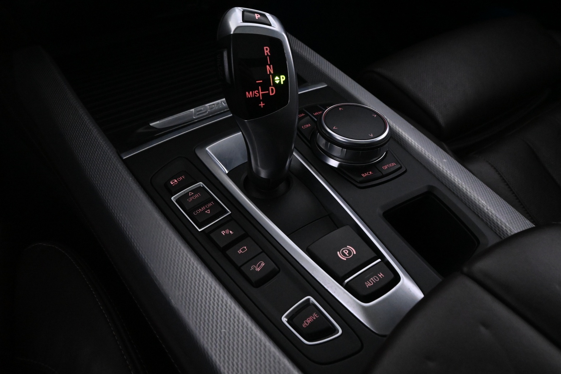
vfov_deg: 46.4
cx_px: 282
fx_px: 436
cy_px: 190
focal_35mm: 28
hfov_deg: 65.5
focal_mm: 18
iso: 5000
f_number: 7.1
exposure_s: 1/40
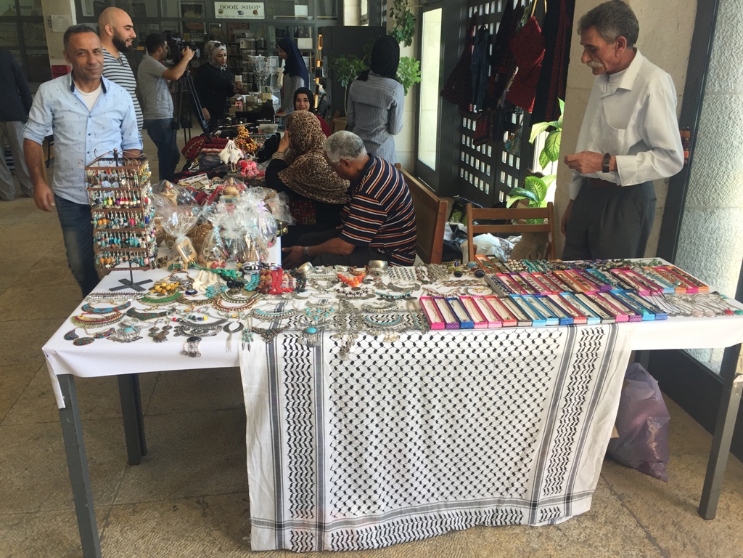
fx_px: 622
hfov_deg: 61.7
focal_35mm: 29
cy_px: 279
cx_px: 372
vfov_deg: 48.2
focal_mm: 4.15
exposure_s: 1/100
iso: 50
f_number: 2.2
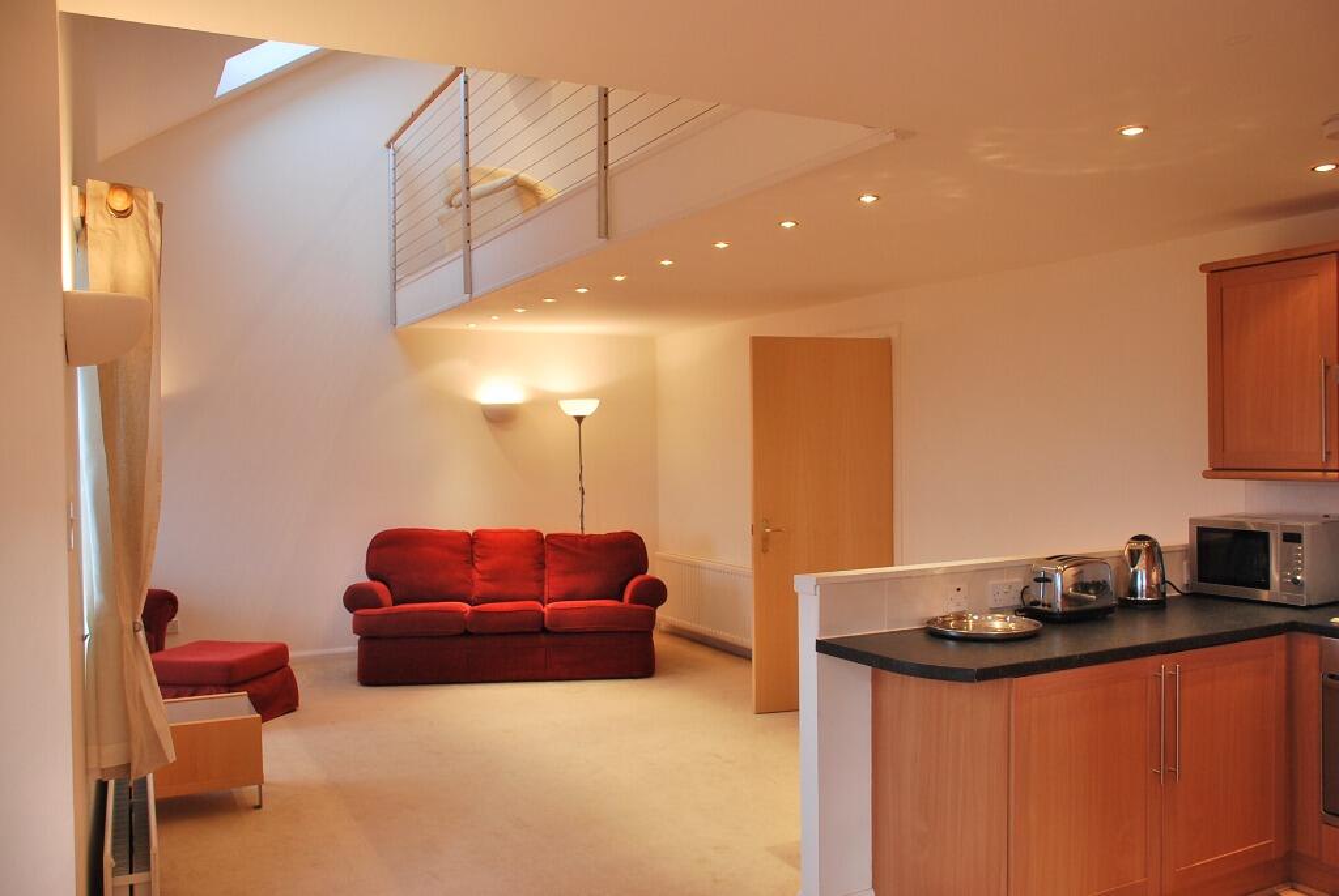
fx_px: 1117
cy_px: 448
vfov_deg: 43.7
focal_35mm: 30
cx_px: 670
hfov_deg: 61.9
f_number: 3.8
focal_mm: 20
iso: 200
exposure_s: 1/30
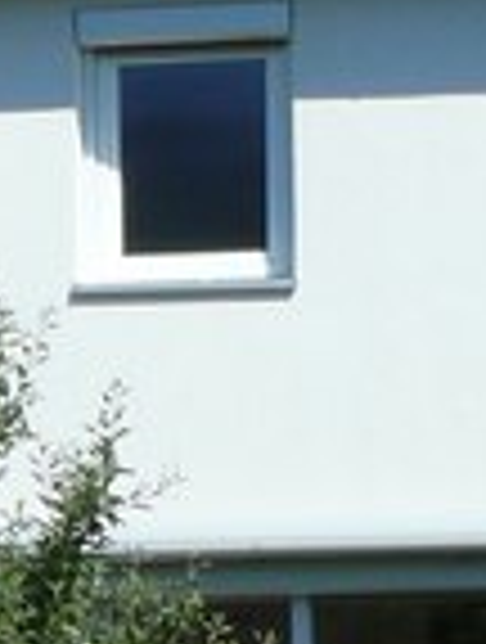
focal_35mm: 244
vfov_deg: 7.7
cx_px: 117
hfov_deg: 6.1
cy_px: 1383
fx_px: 4547
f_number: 6.3
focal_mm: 7.4
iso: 100
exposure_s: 1/400
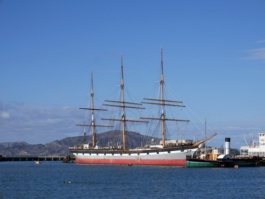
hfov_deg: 24.4
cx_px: 132
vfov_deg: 18.5
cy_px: 100
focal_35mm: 80
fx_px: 613
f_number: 10
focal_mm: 40
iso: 200
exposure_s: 1/640
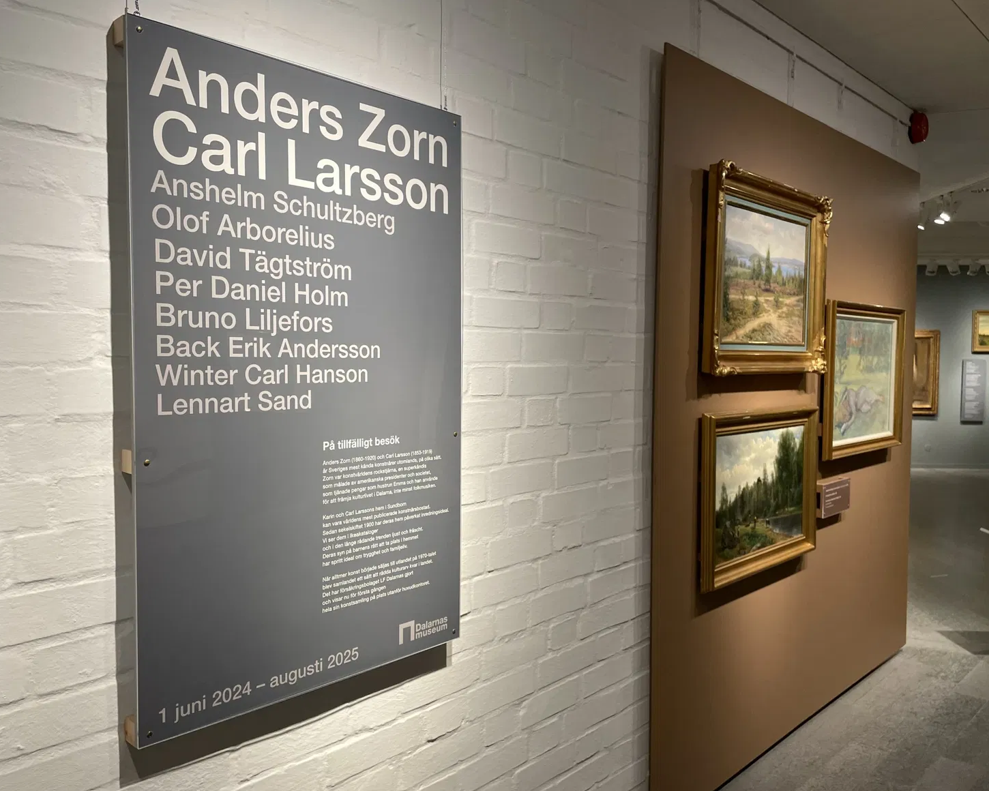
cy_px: 408
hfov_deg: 62.2
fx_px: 820
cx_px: 497
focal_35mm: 28
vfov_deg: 51.5
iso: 125
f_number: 1.6
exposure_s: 1/100
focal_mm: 4.2
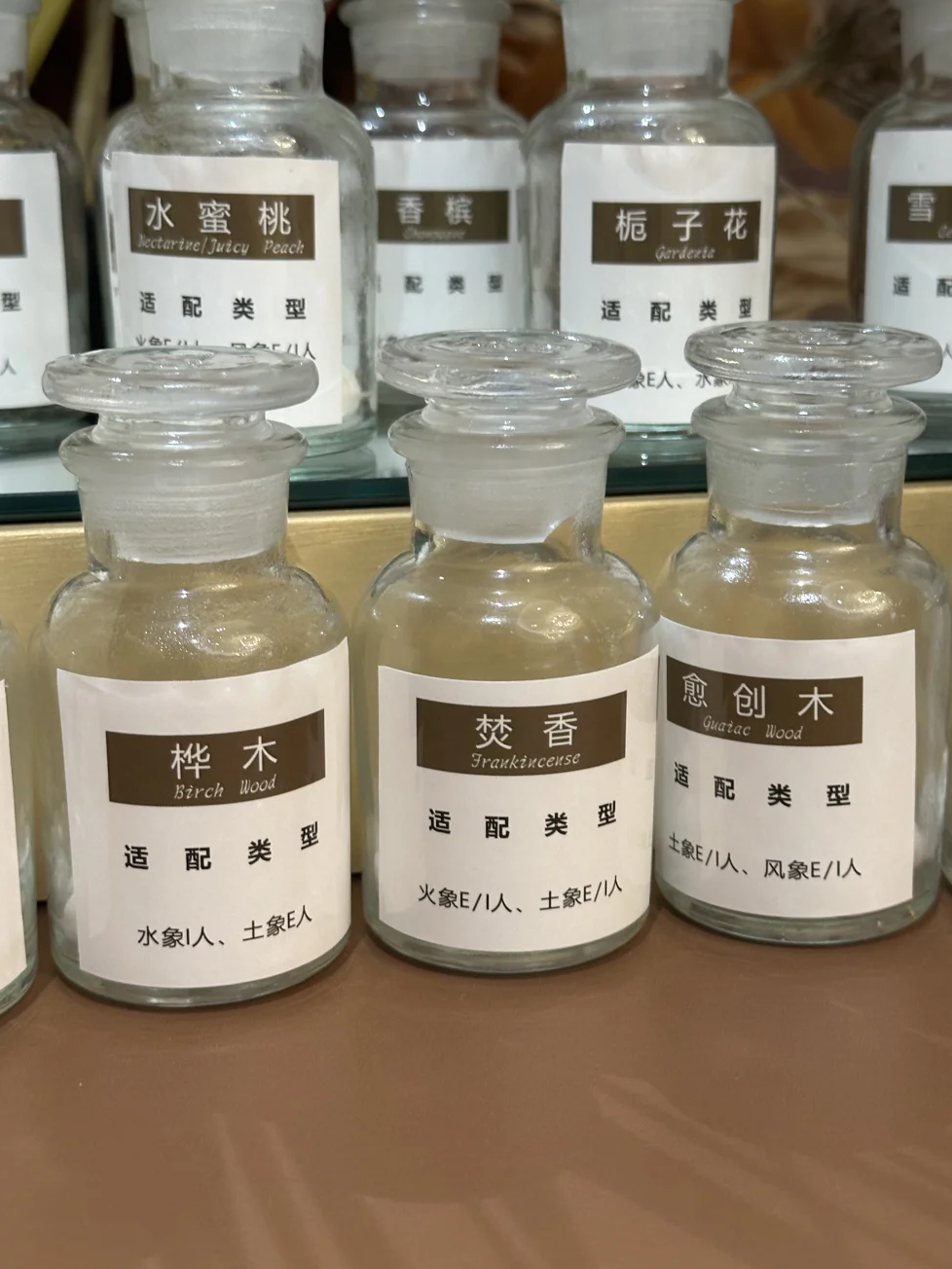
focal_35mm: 53
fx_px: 1943
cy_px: 609
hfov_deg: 27.5
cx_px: 519
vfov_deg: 36.2
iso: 125
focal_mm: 6.86
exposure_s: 1/60
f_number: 1.78
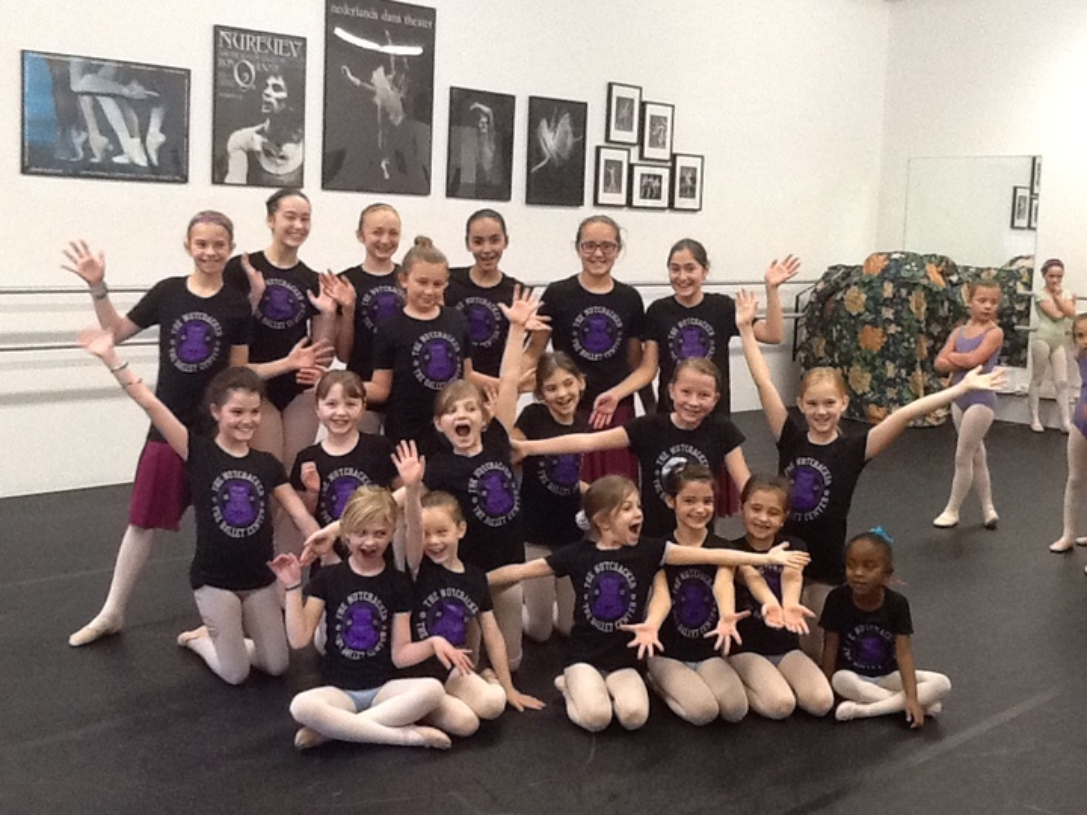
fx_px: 1382
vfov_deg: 32.9
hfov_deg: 42.9
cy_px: 408
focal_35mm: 44
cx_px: 544
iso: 200
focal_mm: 2.03
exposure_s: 1/30
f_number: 2.4
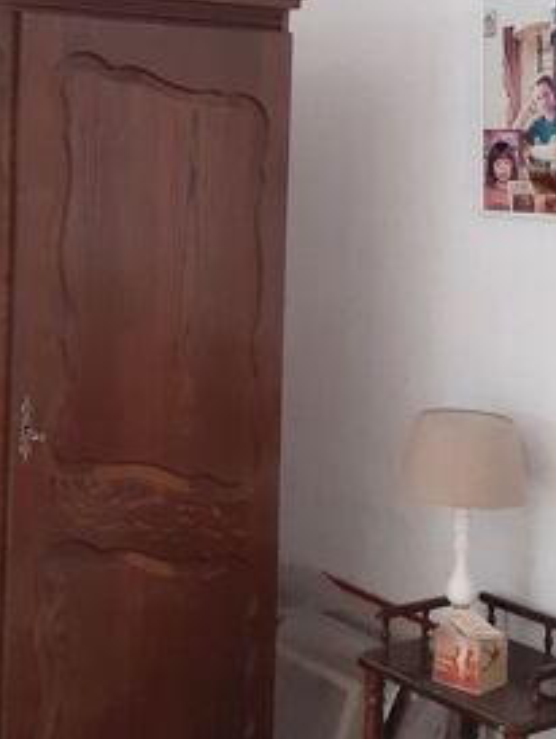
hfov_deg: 22.9
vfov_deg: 30.3
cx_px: 81
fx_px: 1347
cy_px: 205
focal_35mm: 63
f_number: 1.9
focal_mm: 3.6
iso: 200
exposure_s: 1/25
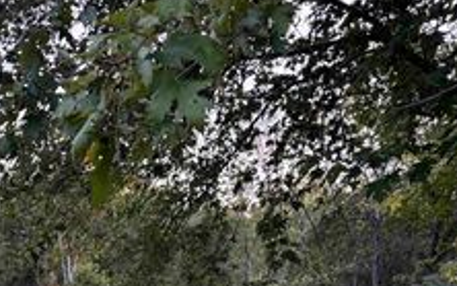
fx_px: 773
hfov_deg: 29.5
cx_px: -51
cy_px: 341
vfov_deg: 19.8
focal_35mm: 62
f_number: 1.6
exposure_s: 1/121
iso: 100
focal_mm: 5.96
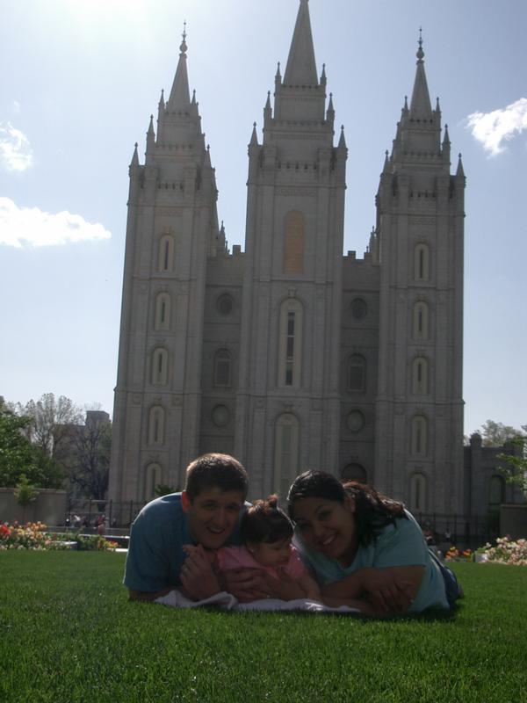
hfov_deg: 29.7
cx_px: 264
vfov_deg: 38.9
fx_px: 995
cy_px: 352
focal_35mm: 49
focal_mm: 8.2
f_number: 5
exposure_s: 1/640
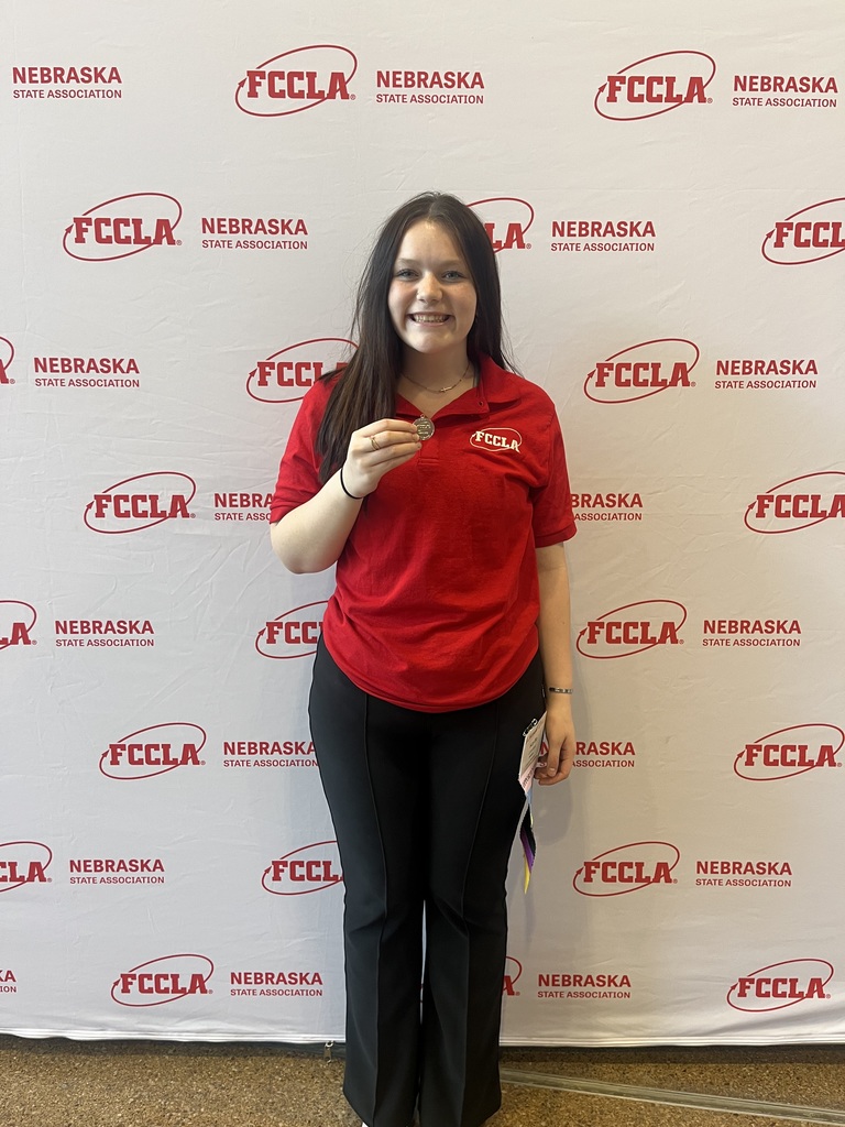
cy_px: 564
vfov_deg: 67.3
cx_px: 422
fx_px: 846
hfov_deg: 53.1
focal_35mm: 26
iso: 80
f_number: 1.6
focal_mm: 5.1
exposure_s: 1/60
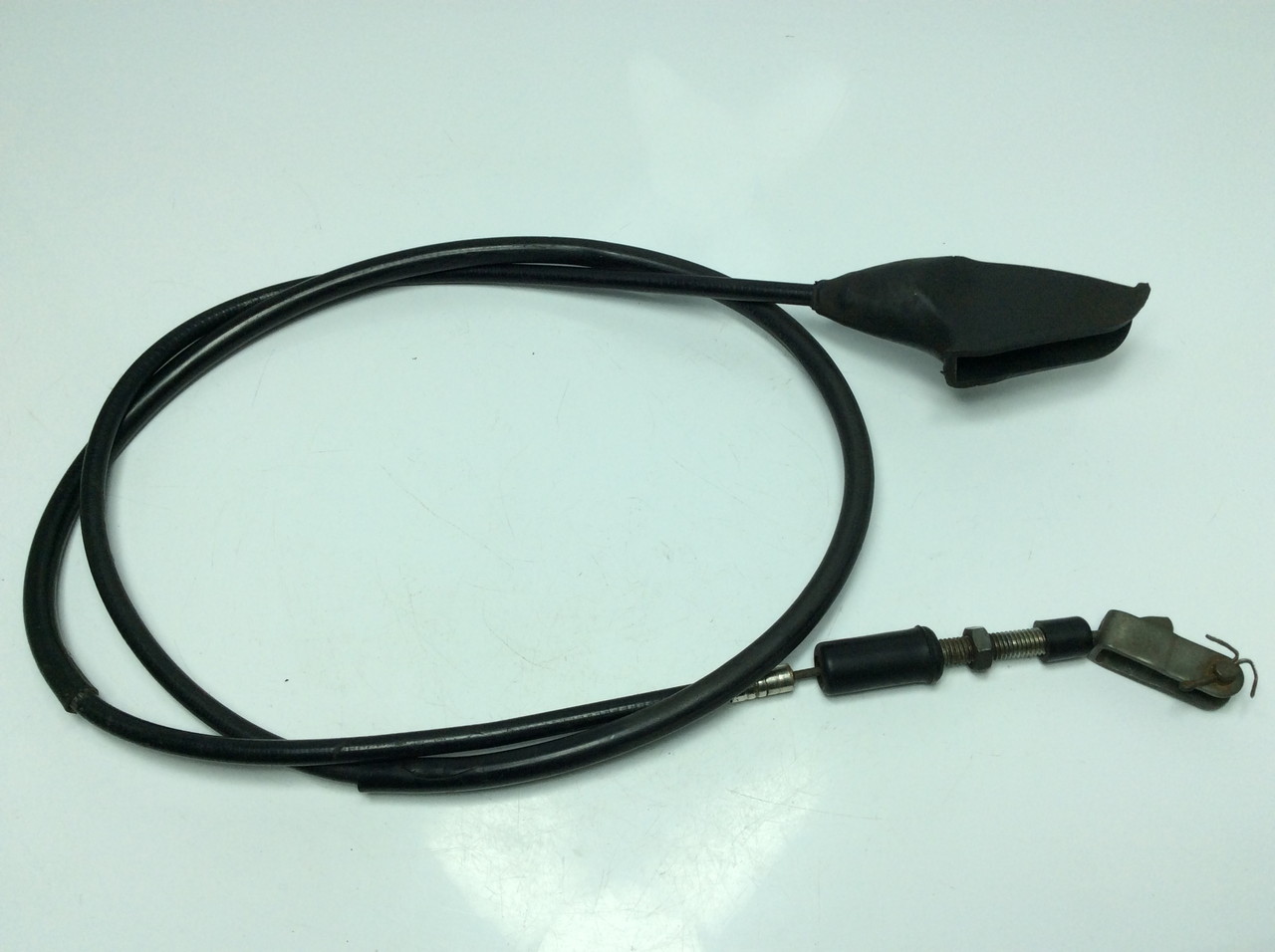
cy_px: 476
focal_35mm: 32
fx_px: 1177
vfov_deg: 44.1
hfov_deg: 56.9
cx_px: 638
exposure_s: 1/590
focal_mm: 3.3
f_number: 2.4
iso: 32
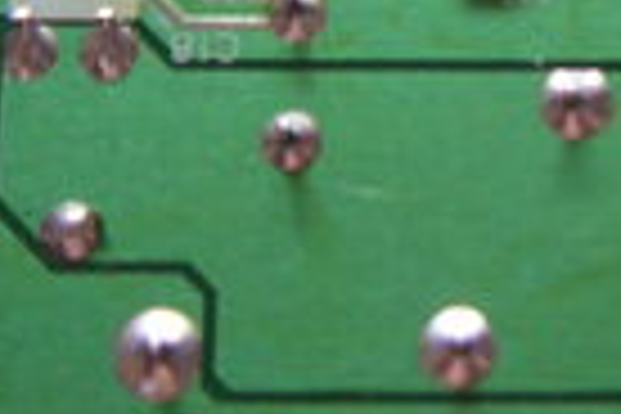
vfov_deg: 10.6
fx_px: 2225
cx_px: 711
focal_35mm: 129
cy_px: 72
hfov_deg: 15.4
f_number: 2.8
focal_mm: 6
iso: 100
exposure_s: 1/6
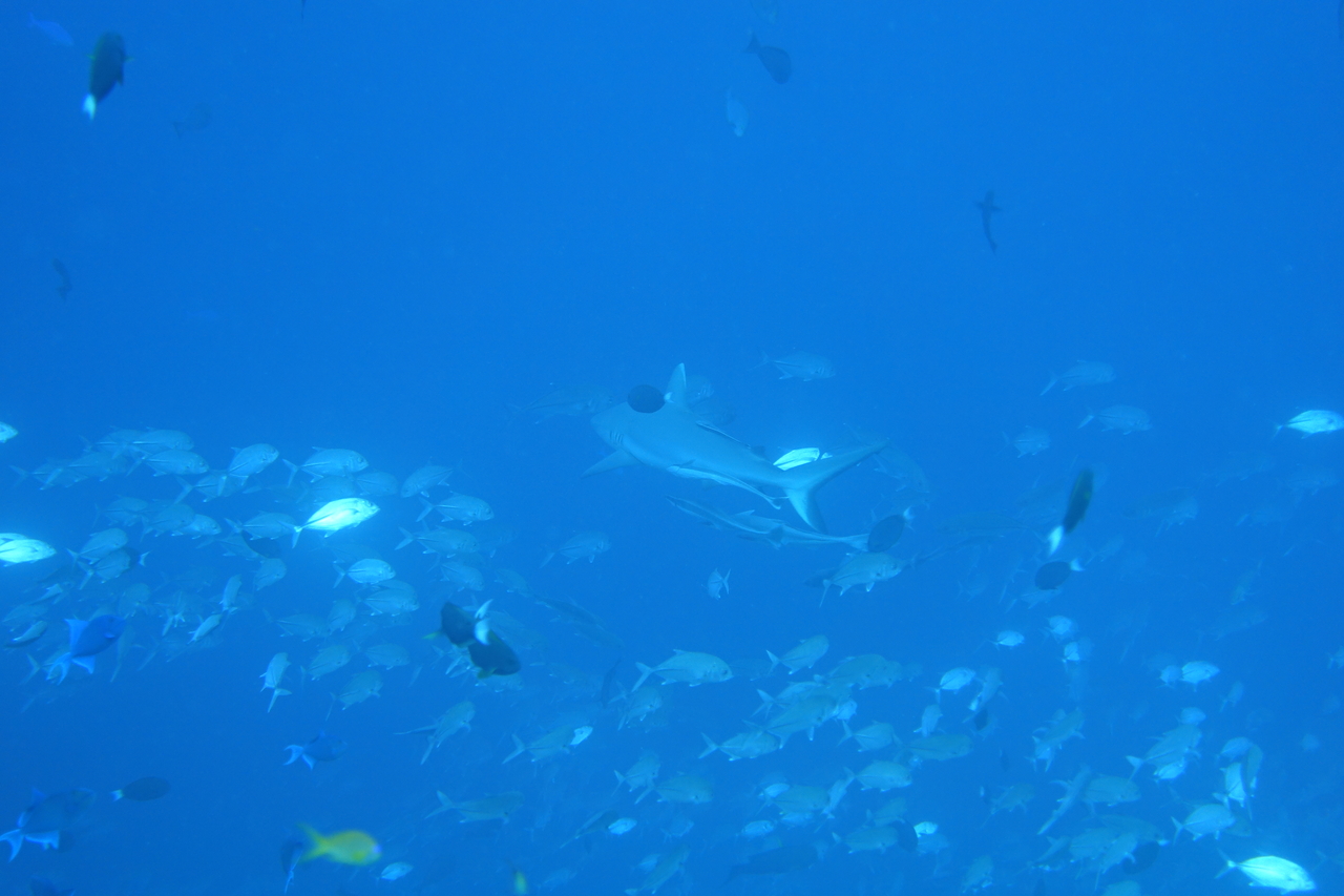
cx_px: 672
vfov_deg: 27.5
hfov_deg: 40.3
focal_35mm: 49
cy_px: 448
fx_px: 1829
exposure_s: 1/60
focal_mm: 17.9
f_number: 2.8
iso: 125
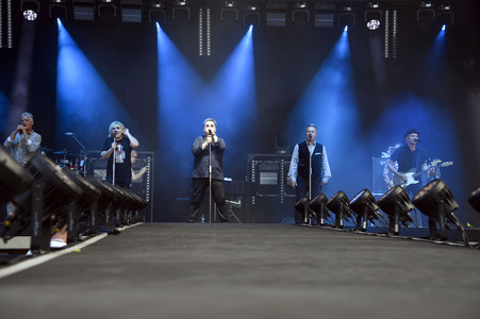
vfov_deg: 17.5
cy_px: 160
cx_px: 240
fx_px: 1039
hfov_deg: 26.0
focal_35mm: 78
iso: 640
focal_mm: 78
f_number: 5.6
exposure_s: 1/320
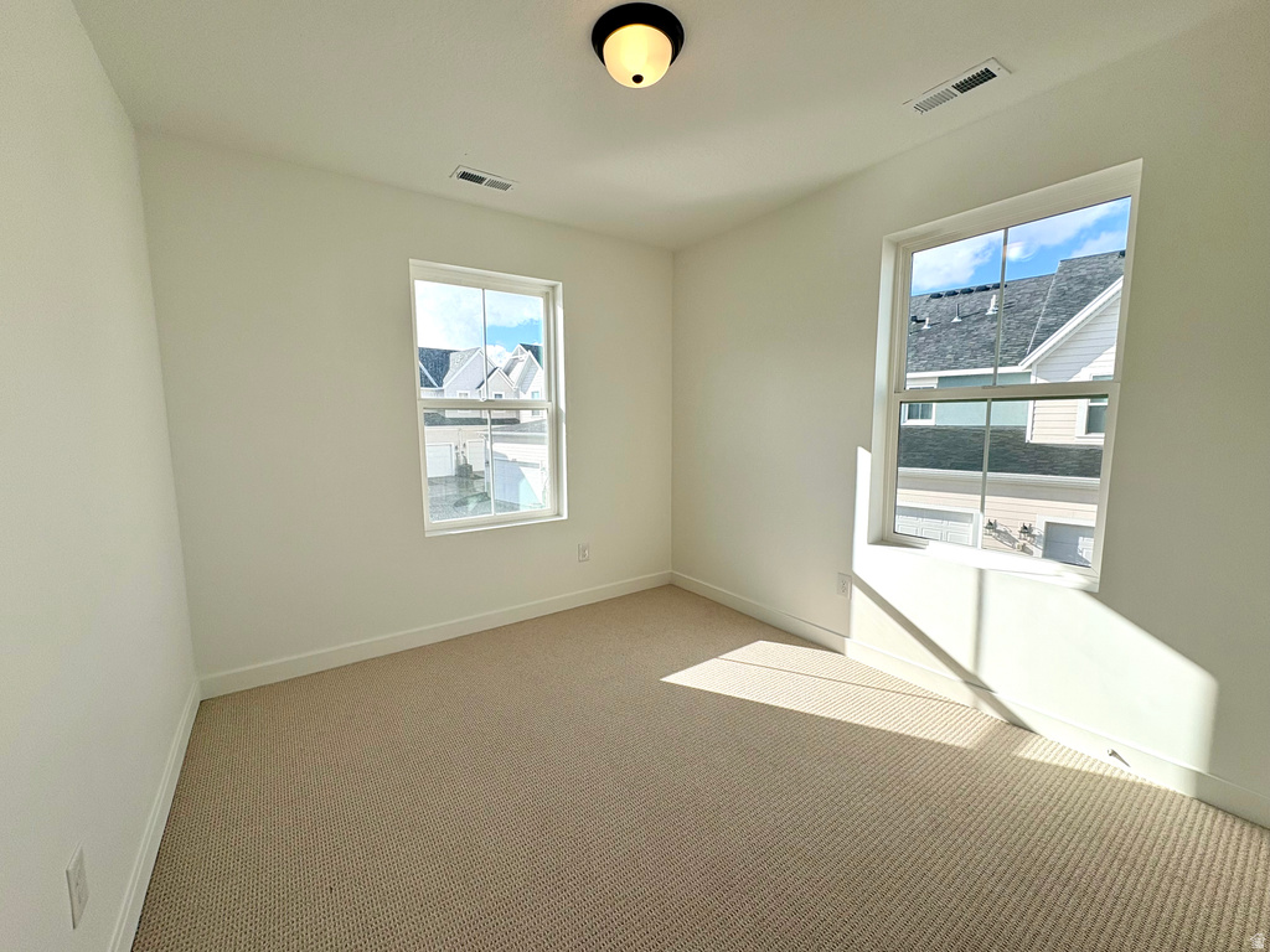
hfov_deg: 102.1
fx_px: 514
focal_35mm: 14
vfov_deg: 85.7
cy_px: 476
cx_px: 635
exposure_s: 1/944
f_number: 2.2
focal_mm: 2.22
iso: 50
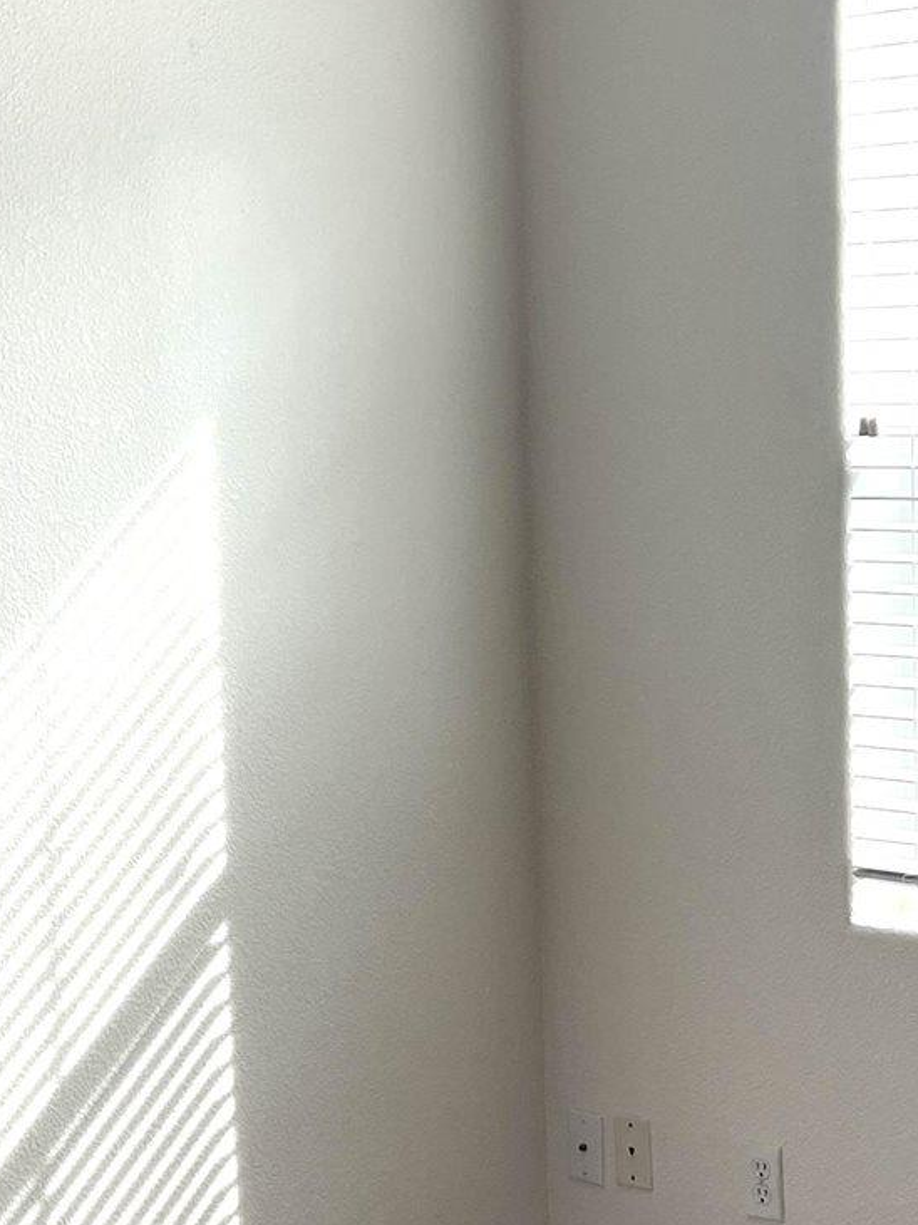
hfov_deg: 17.9
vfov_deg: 23.8
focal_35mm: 82
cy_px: 677
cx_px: 276
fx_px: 2900
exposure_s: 1/374
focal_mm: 5.7
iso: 50
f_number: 1.5
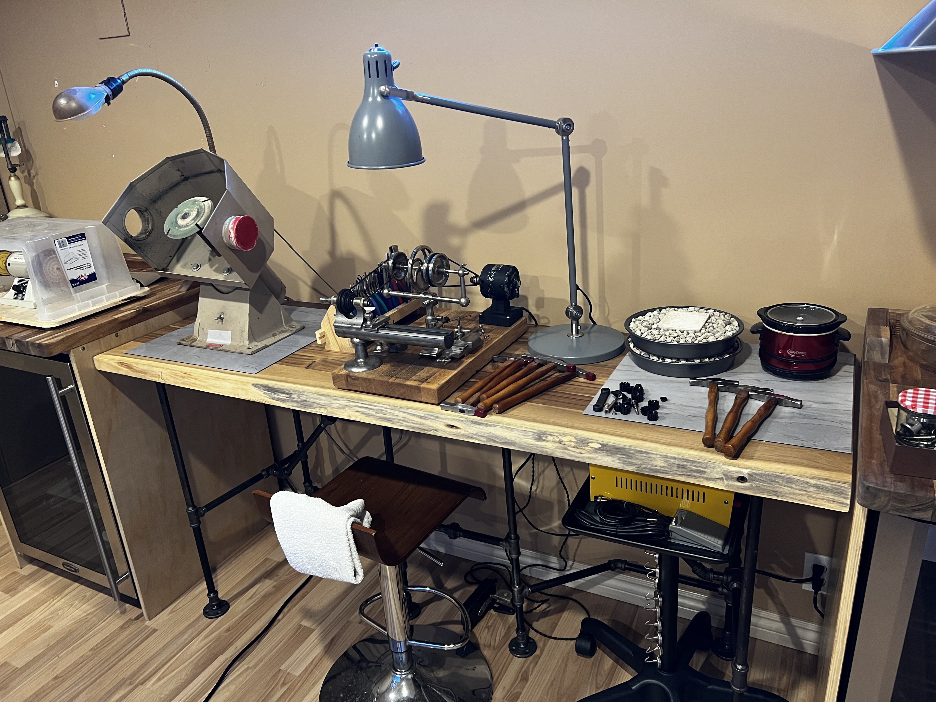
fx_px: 703
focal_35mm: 26
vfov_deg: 53.1
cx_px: 468
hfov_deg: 67.3
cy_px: 351
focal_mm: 5.7
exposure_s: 1/40
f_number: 1.5
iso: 400
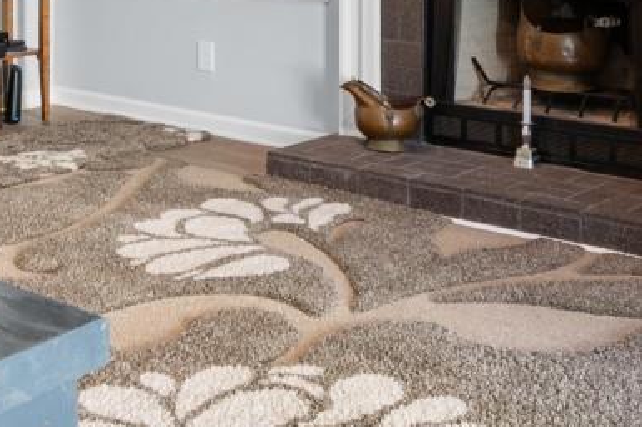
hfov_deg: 31.6
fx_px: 1123
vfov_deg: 19.6
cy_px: -151
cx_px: 208
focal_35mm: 63
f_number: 4.5
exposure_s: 1.3
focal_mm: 10
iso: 100
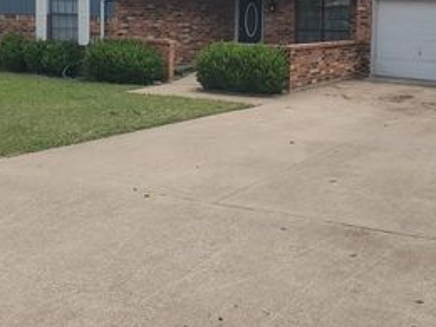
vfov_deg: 28.0
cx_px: 307
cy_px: 31
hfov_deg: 37.6
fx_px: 630
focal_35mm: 50
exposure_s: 1/1878
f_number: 2.4
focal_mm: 4.3
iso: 50
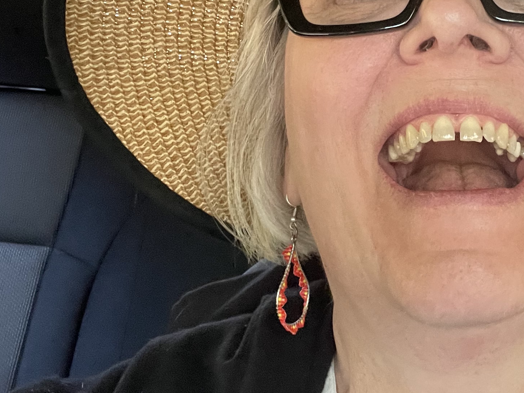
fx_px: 969
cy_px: 86
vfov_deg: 22.7
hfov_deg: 29.6
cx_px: 421
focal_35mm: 64
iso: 400
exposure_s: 1/56
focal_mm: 2.71
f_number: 2.2
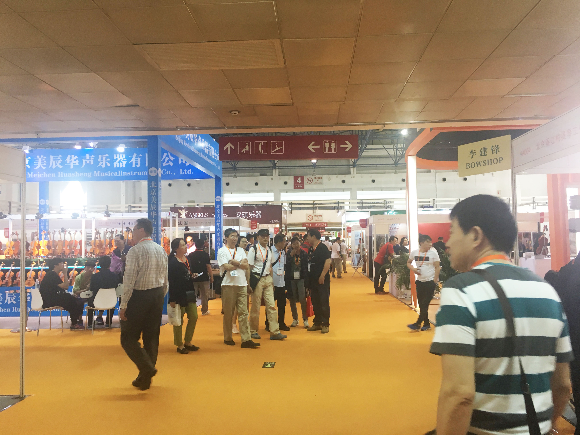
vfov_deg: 48.2
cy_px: 218
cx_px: 290
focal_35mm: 29
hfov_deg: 61.7
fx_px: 486
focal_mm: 4.15
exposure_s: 1/33
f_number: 2.2
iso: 80
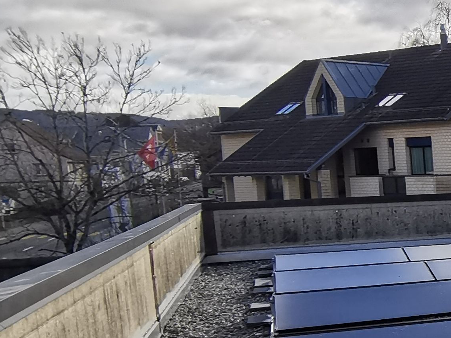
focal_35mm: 69
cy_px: 259
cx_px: 892
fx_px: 899
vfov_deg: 21.1
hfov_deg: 18.6
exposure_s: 1/1351
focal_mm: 2.26
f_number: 2.2
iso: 50
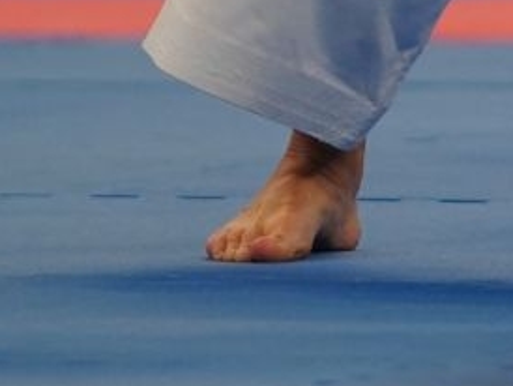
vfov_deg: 1.2
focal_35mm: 1250
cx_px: 977
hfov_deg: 1.6
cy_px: -575
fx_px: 18541
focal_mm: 198
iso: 1000
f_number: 2.8
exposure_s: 1/1000
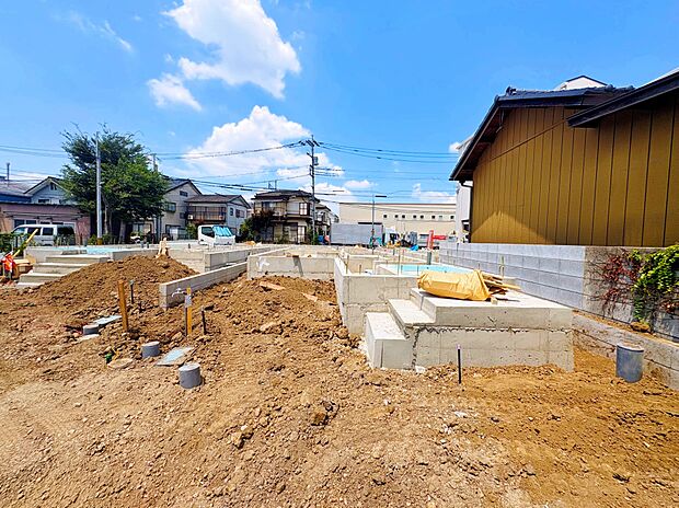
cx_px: 340
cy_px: 254
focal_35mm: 14
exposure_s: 1/2415
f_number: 2.2
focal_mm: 2.22
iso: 40
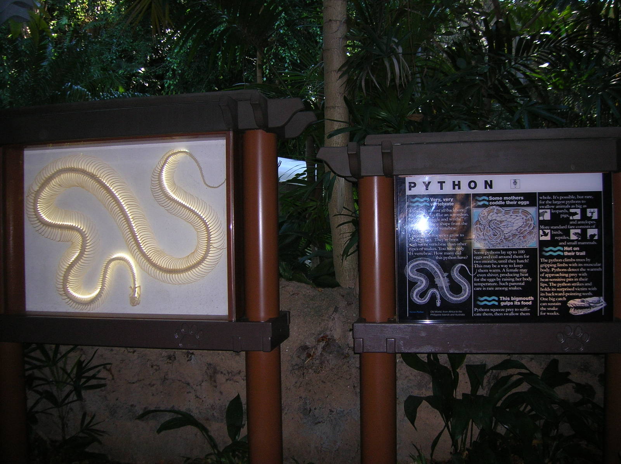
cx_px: 310
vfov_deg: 41.7
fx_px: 609
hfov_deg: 54.0
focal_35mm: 34
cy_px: 232
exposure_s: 1/60.1
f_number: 2.9
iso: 70
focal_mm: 5.7
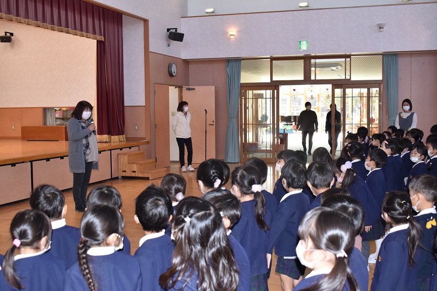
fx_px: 546
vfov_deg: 29.9
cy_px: 146
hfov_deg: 43.6
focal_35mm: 45
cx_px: 218
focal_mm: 30
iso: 640
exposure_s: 1/125
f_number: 5.6
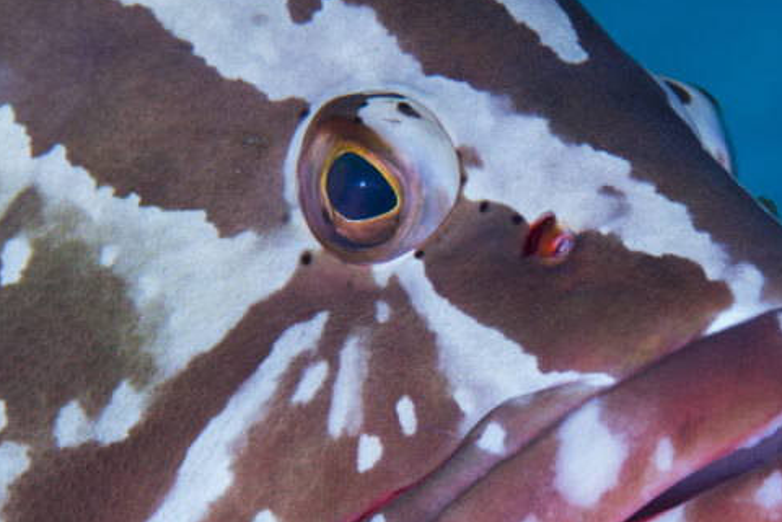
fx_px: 4865
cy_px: 417
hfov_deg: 9.2
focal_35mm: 224
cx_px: 660
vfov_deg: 6.1
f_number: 10
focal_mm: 105
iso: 200
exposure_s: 1/250
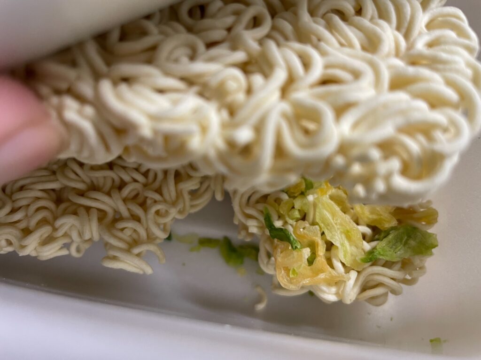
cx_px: 240
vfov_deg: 53.1
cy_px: 180
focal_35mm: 26
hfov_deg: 67.3
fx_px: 361
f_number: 1.6
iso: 125
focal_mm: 4.2
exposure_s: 1/50
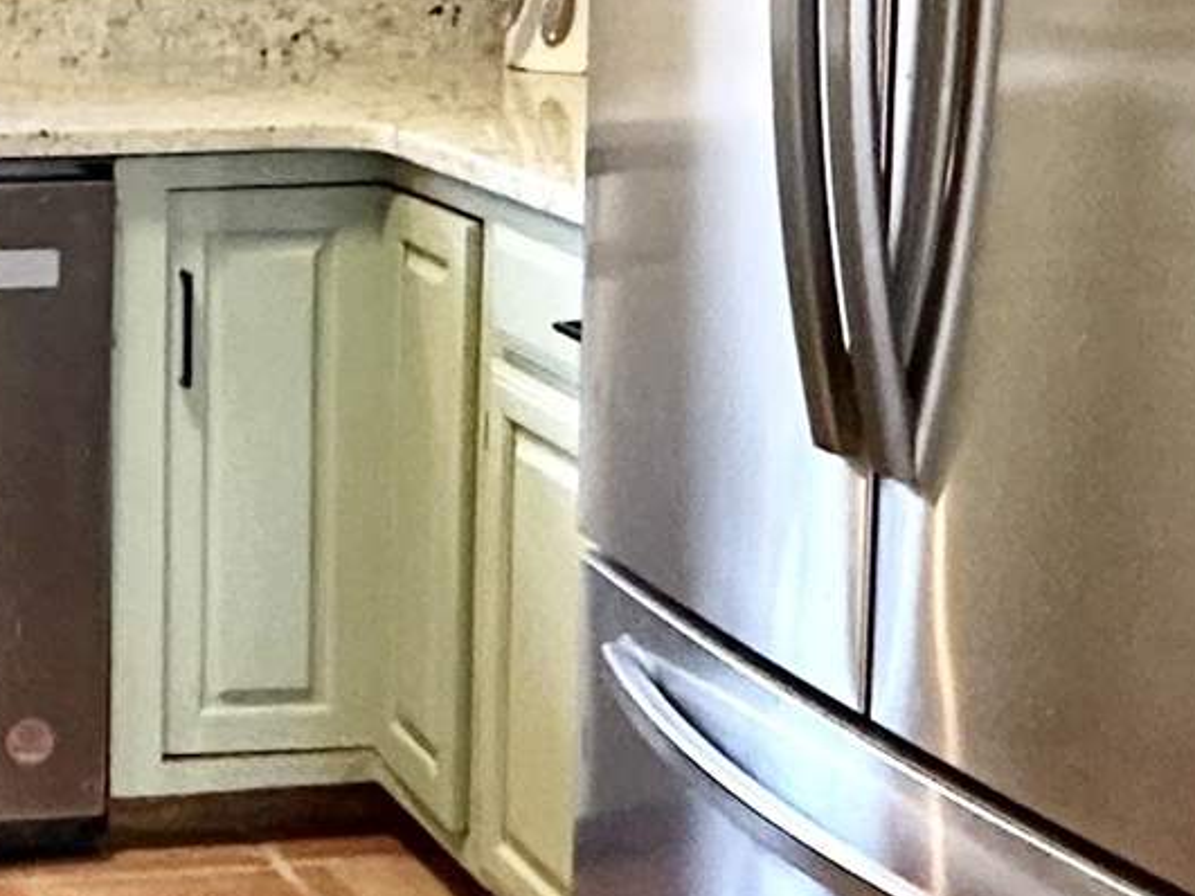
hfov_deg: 21.4
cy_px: 47
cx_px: -430
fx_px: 2796
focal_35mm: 81
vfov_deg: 17.9
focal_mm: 2.22
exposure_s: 1/60
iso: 400
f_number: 2.2
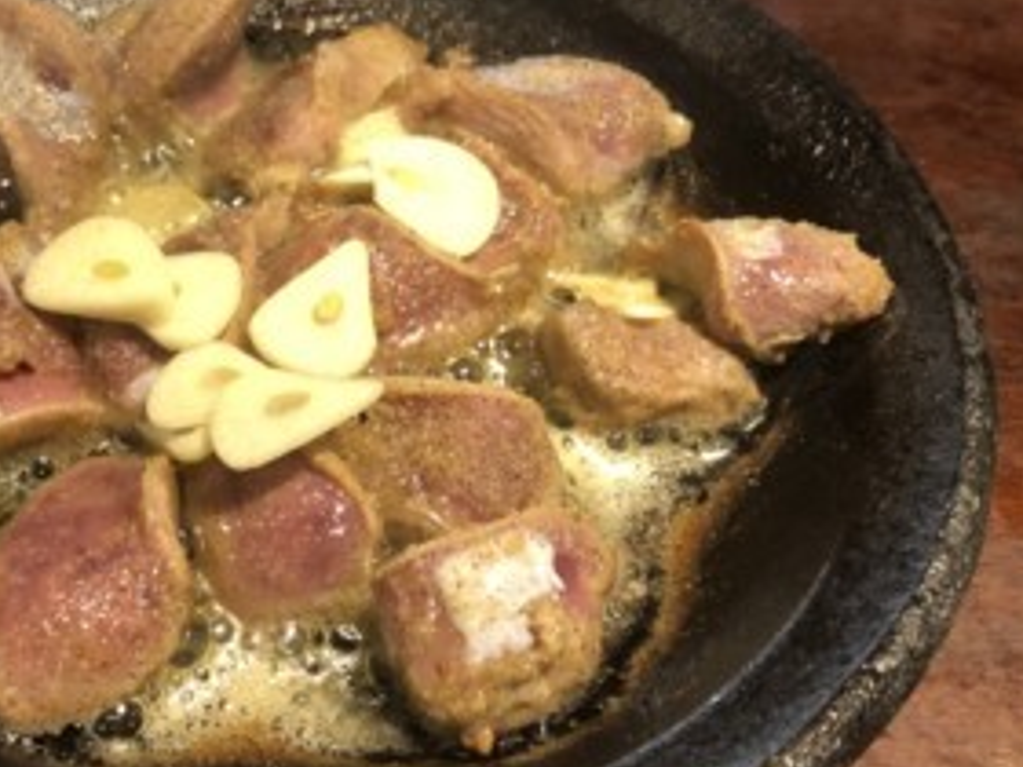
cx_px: 256
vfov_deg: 32.1
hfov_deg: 40.9
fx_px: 1330
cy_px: 431
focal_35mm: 45
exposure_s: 1/15
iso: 64
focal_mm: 4
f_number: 1.8
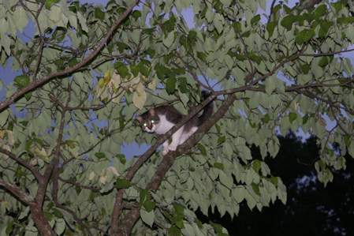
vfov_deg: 13.0
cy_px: 118
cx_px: 177
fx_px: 1032
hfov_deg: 19.5
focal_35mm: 105
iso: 400
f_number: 5.6
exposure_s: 1/125
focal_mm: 70
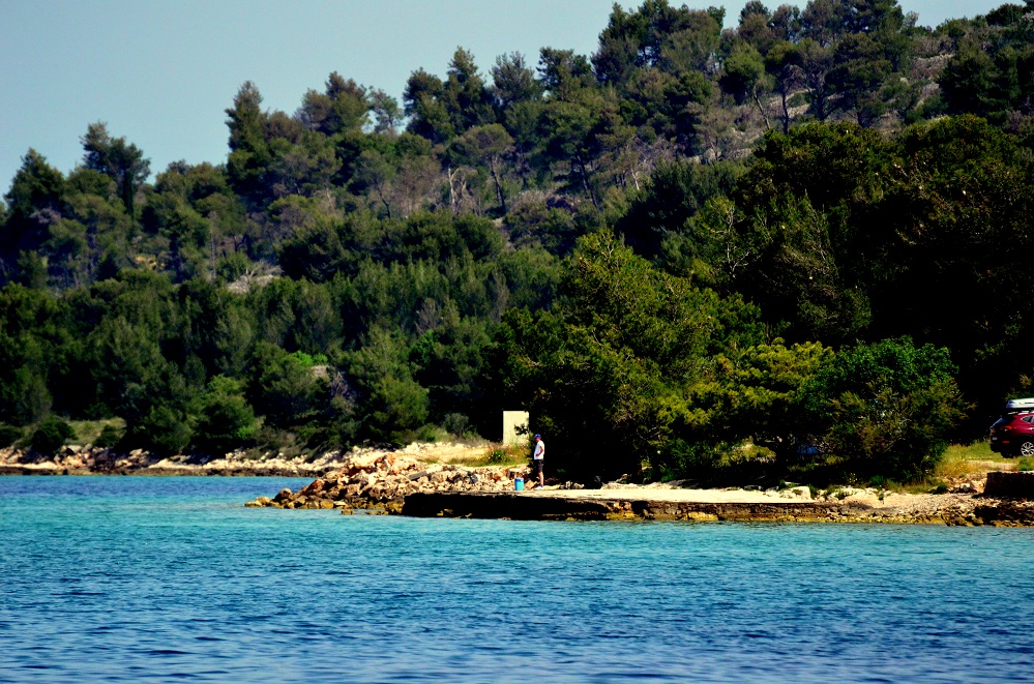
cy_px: 342
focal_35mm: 405
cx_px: 517
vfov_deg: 3.4
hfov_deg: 5.1
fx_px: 11605
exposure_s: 1/8000
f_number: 5.6
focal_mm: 270
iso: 2200
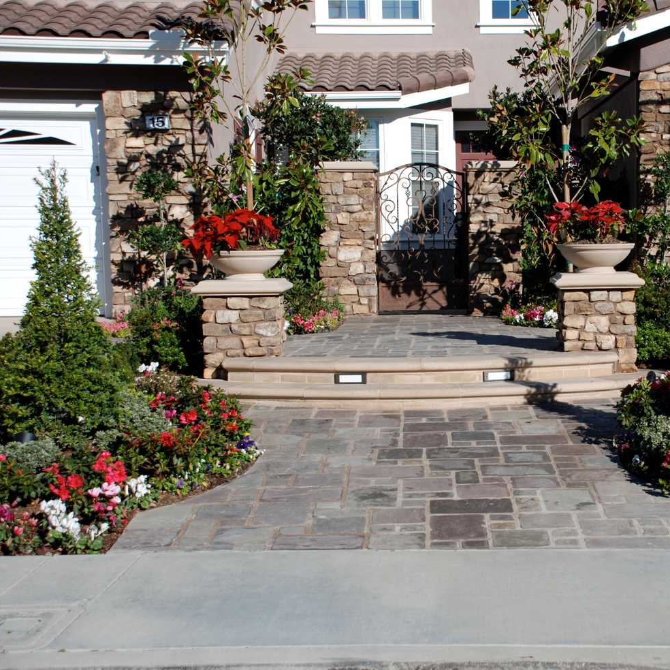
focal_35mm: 62
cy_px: 335
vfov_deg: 27.7
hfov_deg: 27.4
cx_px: 499
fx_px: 1358
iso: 100
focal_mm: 32
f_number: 4.2
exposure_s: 1/800
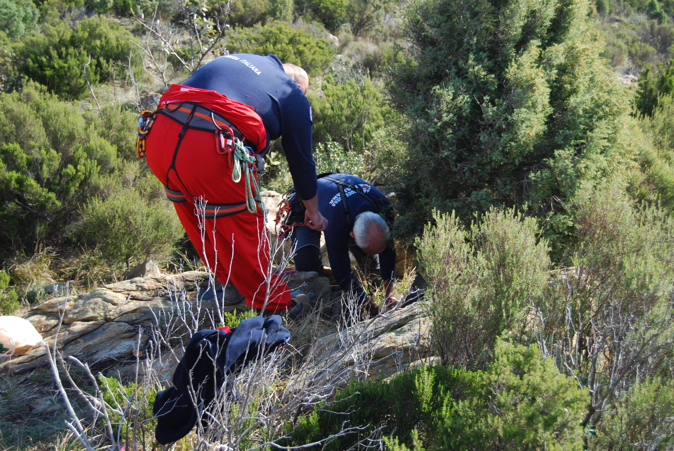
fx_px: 900
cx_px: 337
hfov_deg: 41.1
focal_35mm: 48
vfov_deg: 28.2
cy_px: 226
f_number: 5.6
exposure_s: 1/125
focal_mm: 32
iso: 100
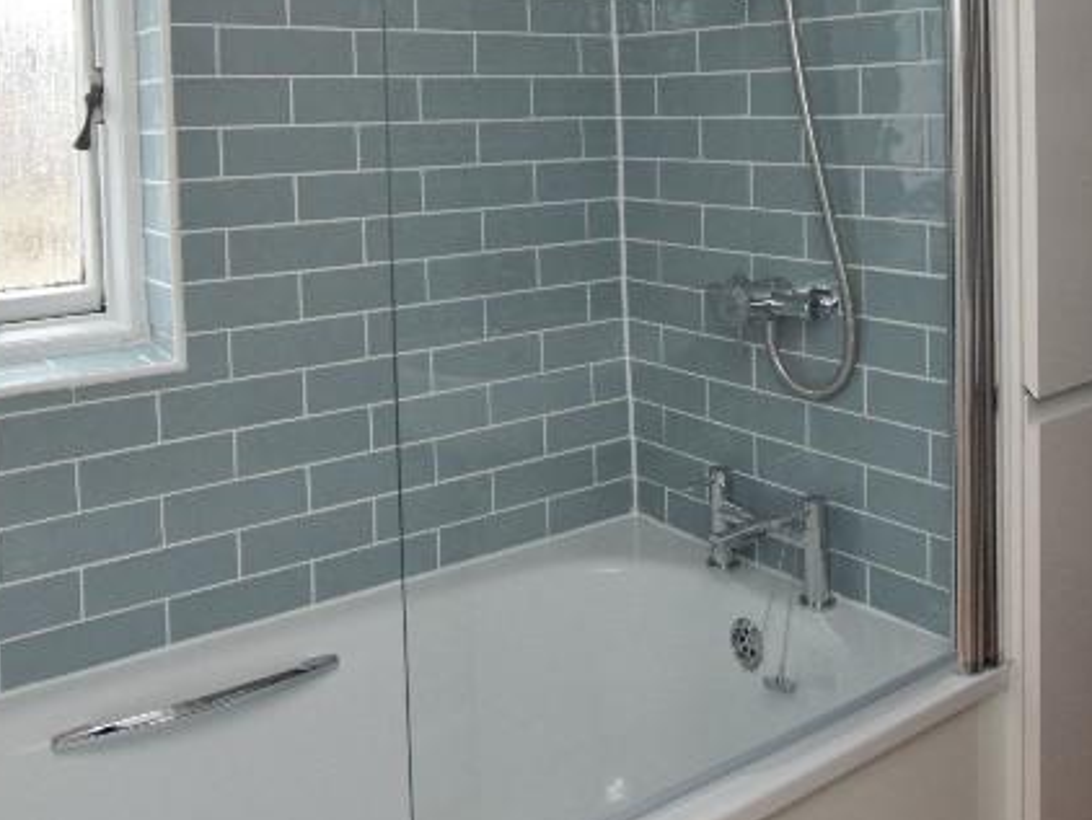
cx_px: 543
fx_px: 1105
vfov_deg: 39.0
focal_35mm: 35
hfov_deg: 52.6
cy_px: 149
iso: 720
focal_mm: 10
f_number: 4
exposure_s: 1/200
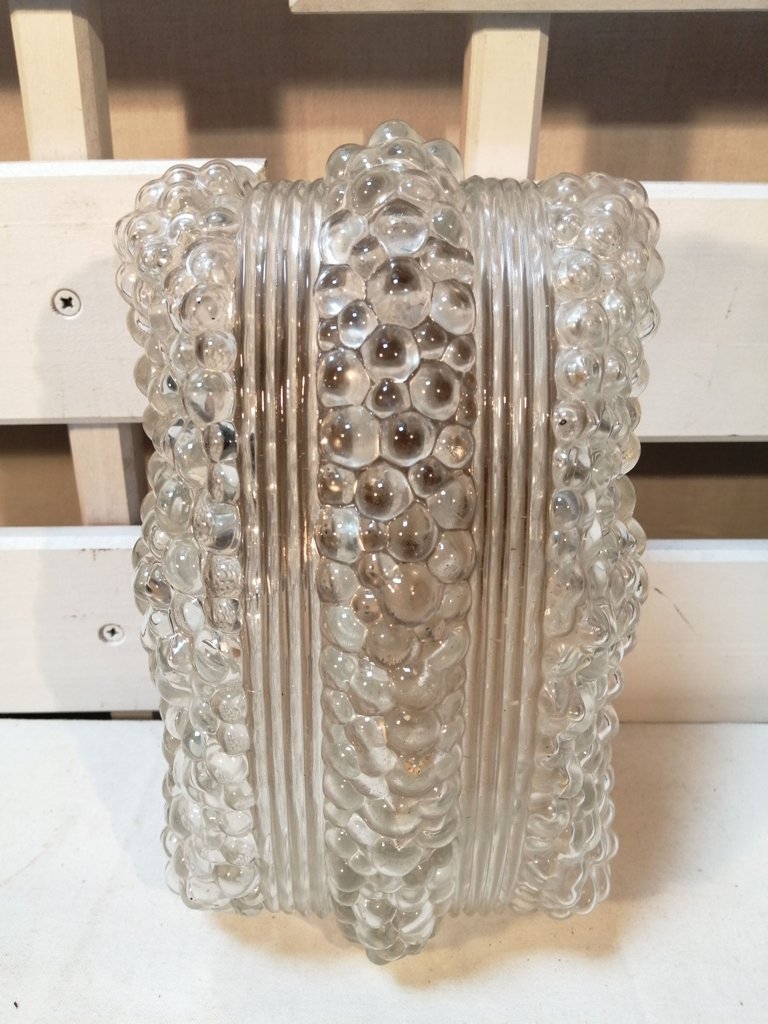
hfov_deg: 53.1
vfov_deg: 67.3
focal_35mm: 26
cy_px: 512
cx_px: 384
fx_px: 769
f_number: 1.8
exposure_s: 1/33.3
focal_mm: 3.46
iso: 64
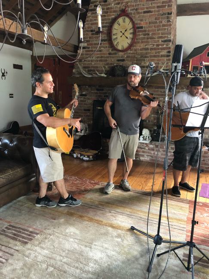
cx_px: 104
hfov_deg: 49.7
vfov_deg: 63.4
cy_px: 140
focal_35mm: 28
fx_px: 225
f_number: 1.8
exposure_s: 1/9
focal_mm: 3.99
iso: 100
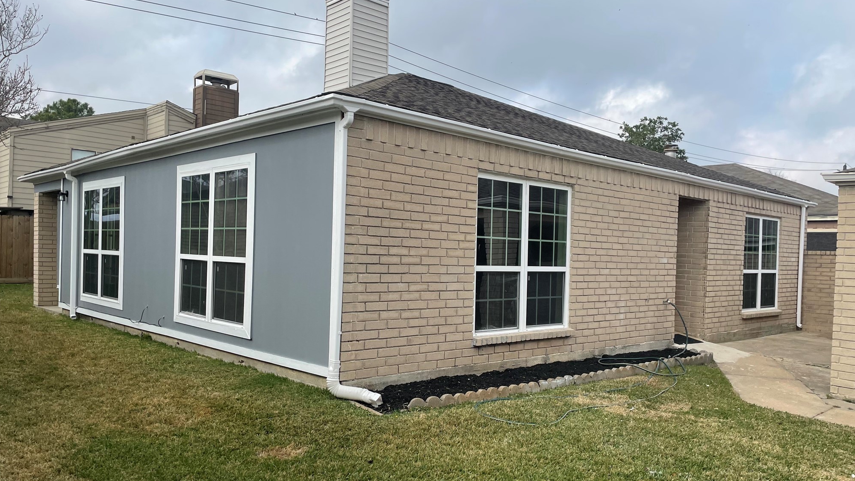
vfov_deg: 40.1
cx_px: 432
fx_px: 657
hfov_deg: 66.1
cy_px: 262
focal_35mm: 29
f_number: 1.6
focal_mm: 4.2
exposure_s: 1/2882
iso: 32
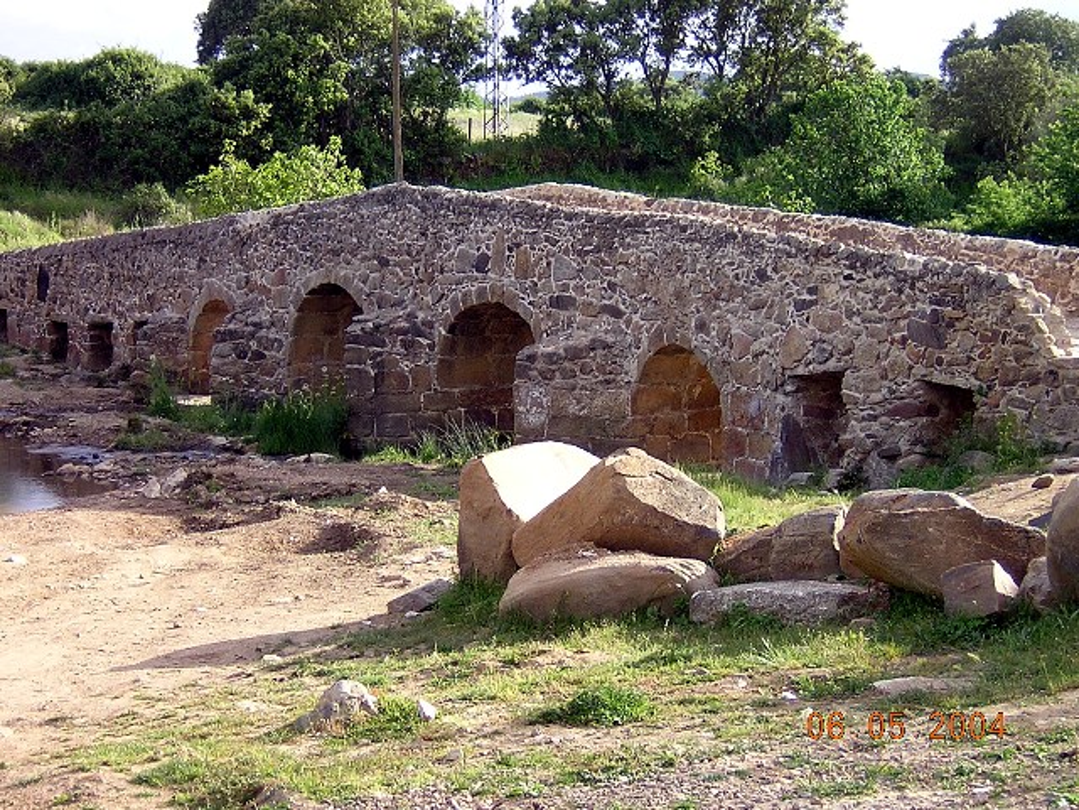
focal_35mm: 85
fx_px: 2649
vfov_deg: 17.4
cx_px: 540
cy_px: 405
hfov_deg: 23.0
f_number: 4.1
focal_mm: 11.1
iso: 100
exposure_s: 1/126
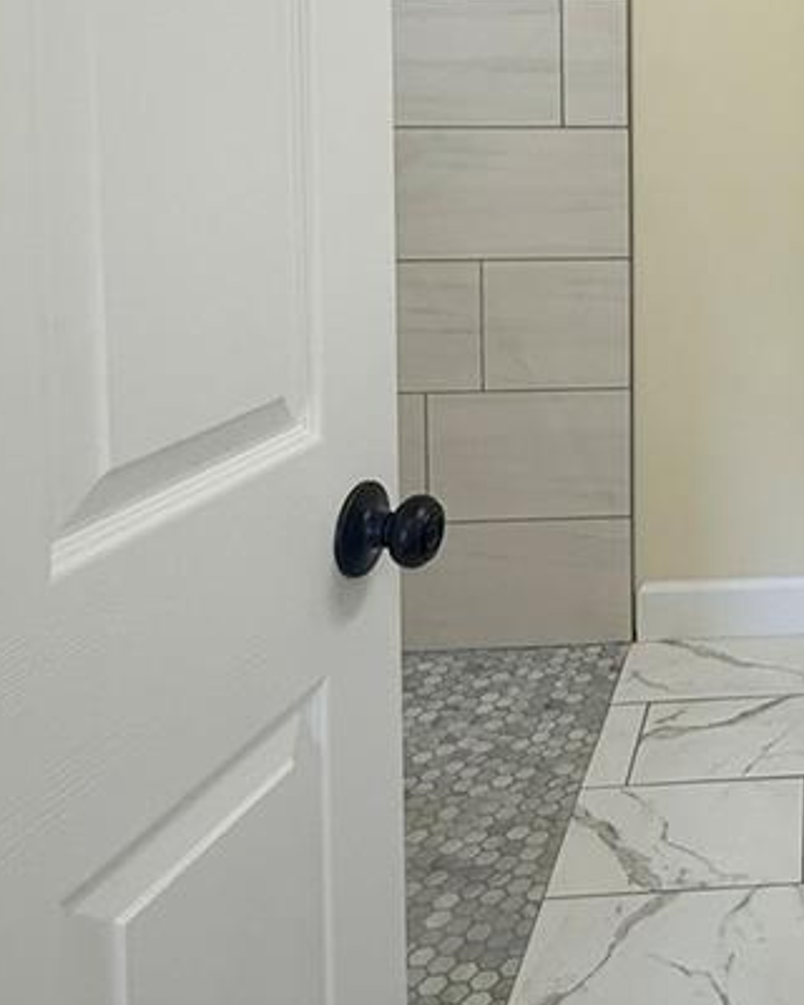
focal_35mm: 41
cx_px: 935
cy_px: 153
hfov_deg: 31.4
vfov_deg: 42.1
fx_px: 1220
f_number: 2.2
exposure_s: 1/120
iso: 80
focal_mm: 2.22
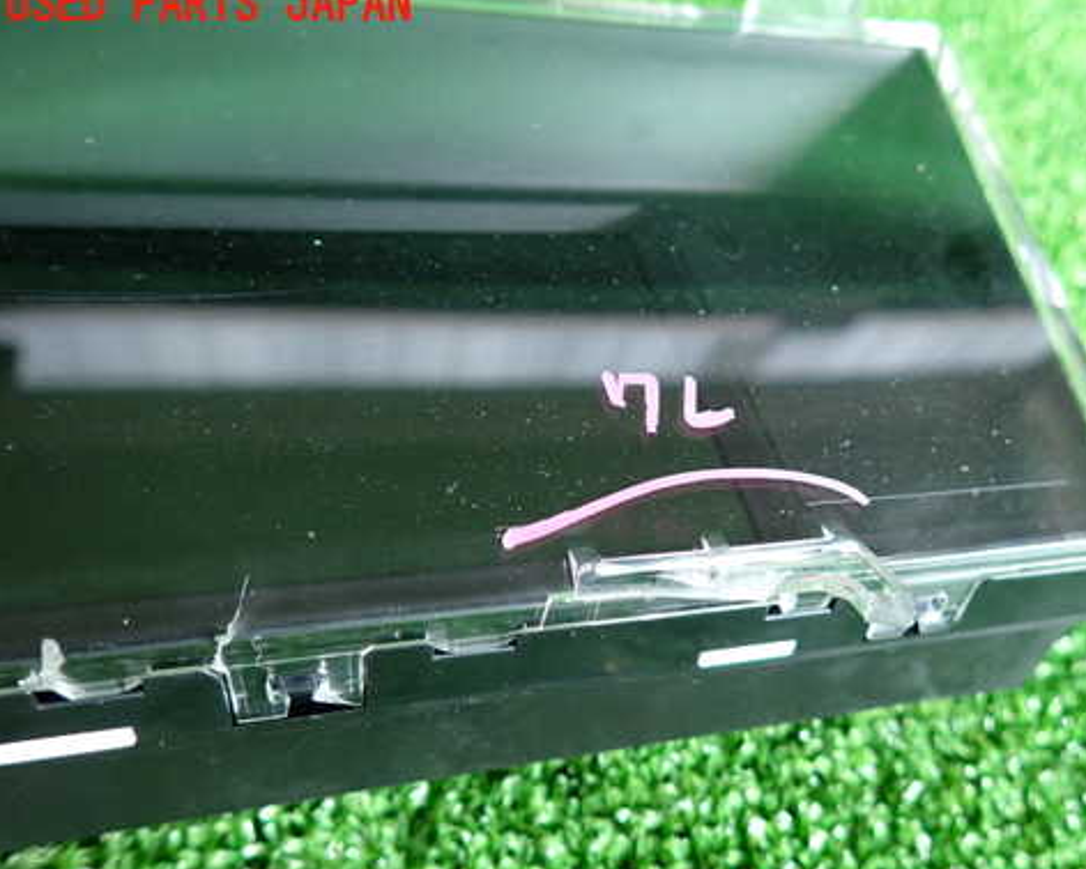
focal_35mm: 31
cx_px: 683
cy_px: 494
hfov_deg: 56.4
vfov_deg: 47.0
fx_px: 997
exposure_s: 1/80
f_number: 2
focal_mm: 4.5
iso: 400
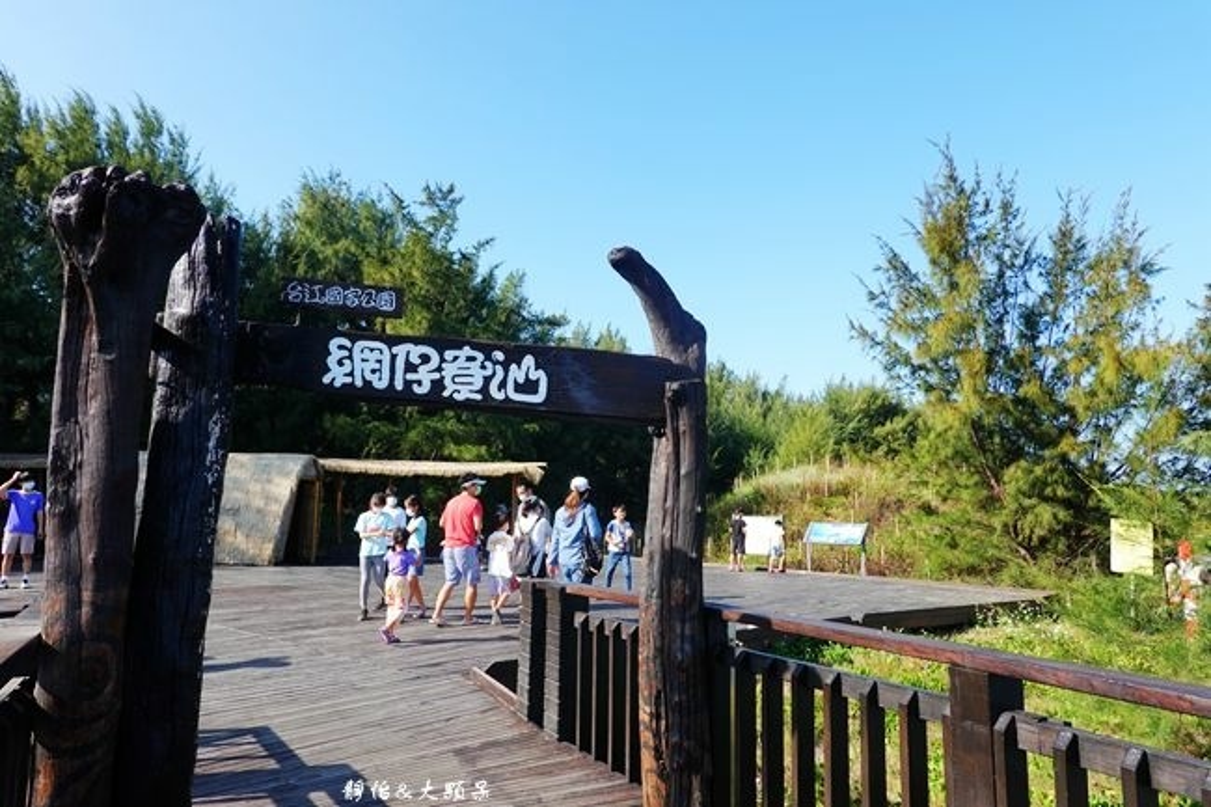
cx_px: 606
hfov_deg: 73.8
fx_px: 807
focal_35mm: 24
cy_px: 404
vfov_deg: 53.1
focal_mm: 9
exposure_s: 1/250
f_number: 5.6
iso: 125
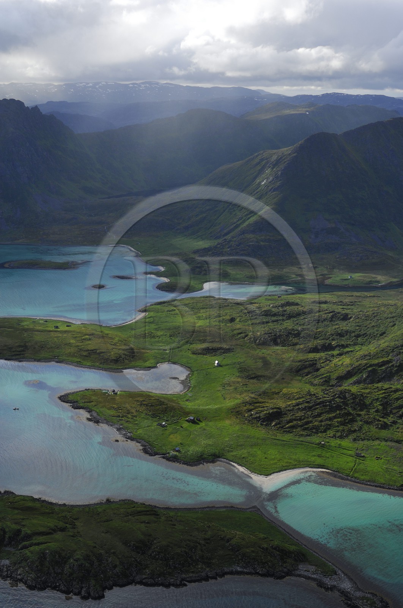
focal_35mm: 46
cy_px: 304
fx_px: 783
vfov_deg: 42.4
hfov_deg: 28.9
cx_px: 202
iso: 100
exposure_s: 1/1000
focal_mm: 31
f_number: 4
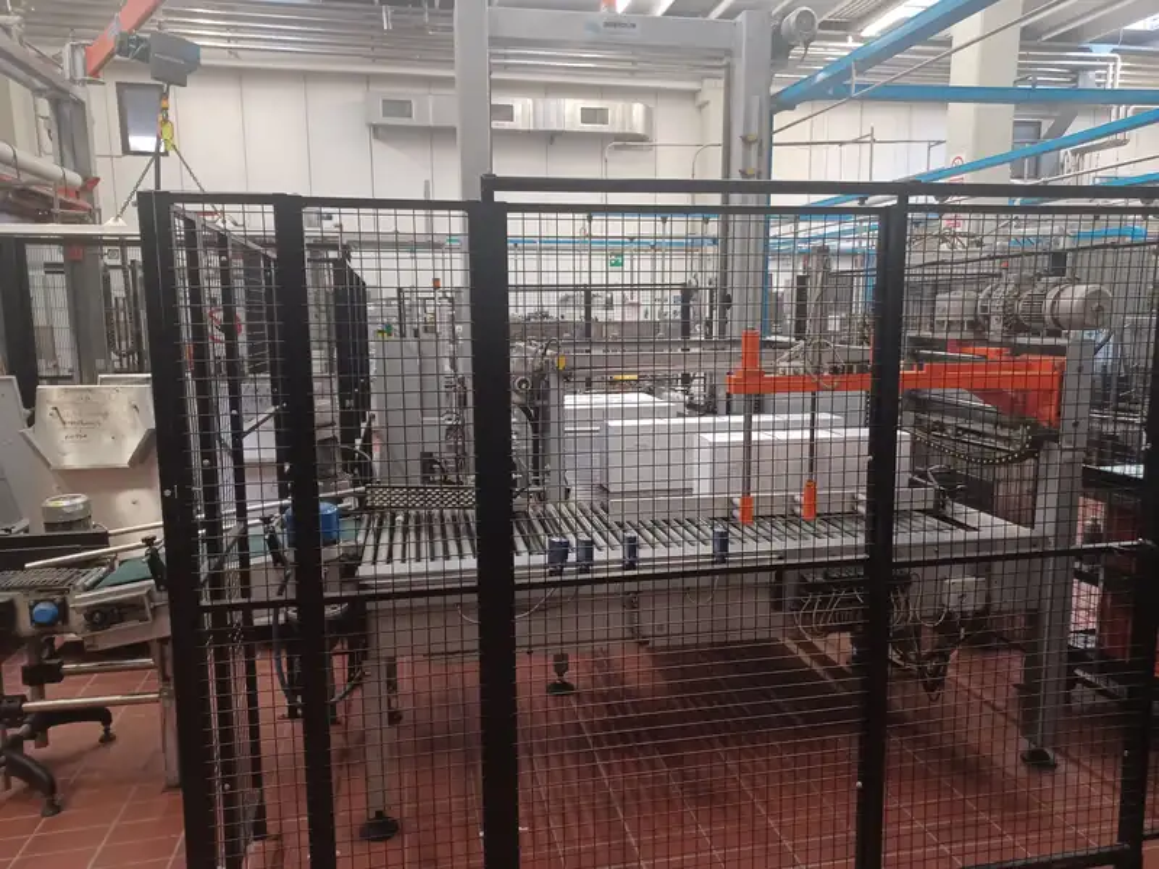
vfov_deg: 54.9
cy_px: 434
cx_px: 580
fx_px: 837
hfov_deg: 69.4
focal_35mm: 25
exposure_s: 1/25
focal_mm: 4.6
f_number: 1.8
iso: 640
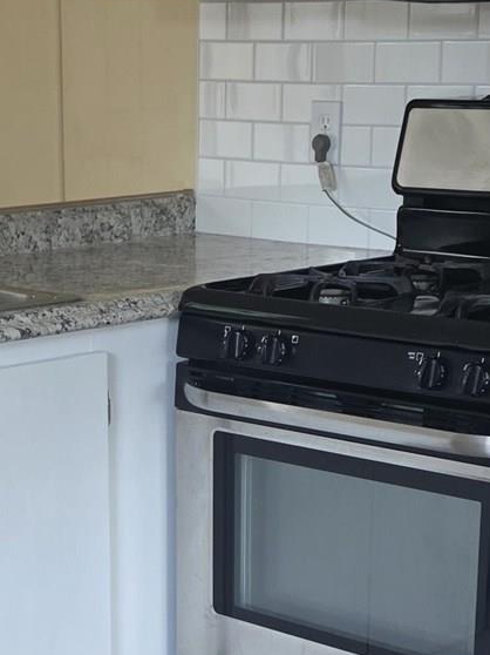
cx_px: 169
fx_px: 1794
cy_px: 593
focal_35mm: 95
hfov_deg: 15.5
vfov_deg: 20.2
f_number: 1.7
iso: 80
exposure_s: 1/180
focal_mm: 6.3
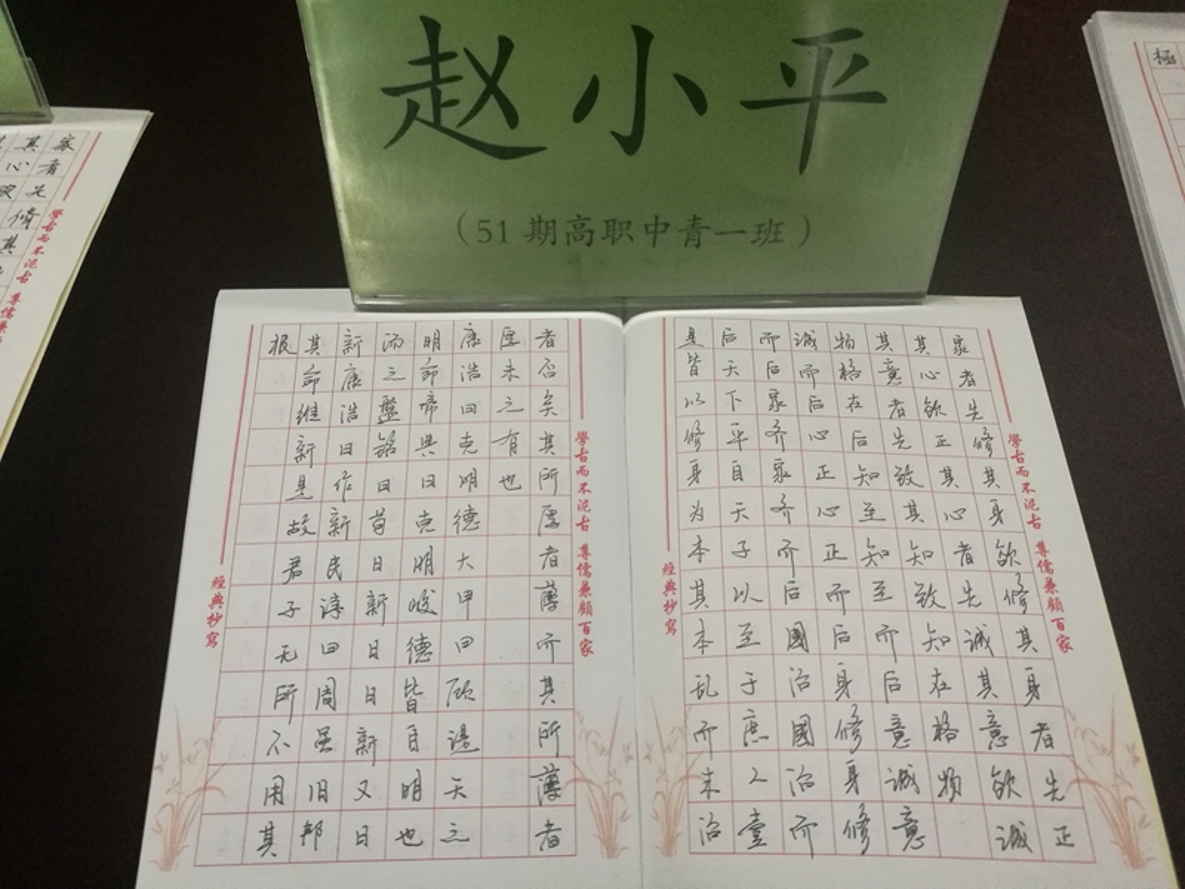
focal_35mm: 27
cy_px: 444
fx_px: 924
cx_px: 592
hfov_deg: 65.3
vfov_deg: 51.4
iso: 500
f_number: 2.2
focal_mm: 4.5
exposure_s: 1/24
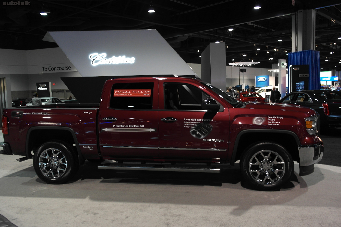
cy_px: 114
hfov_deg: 61.9
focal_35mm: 30
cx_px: 170
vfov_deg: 43.6
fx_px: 284
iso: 400
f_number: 3.5
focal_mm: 20
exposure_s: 1/30
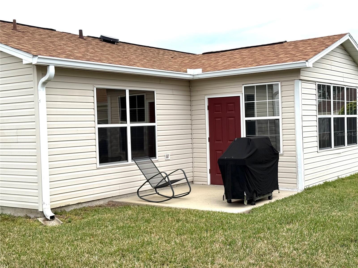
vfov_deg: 30.3
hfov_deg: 39.7
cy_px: 134
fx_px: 496
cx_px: 179
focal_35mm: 48
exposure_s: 1/2033
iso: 64
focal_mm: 6.76
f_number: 1.78
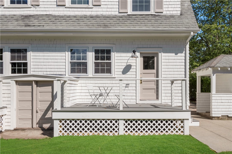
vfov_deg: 43.6
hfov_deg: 61.9
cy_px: 77
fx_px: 193
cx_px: 116
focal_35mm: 30
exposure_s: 1/1250
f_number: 14
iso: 400
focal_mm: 20
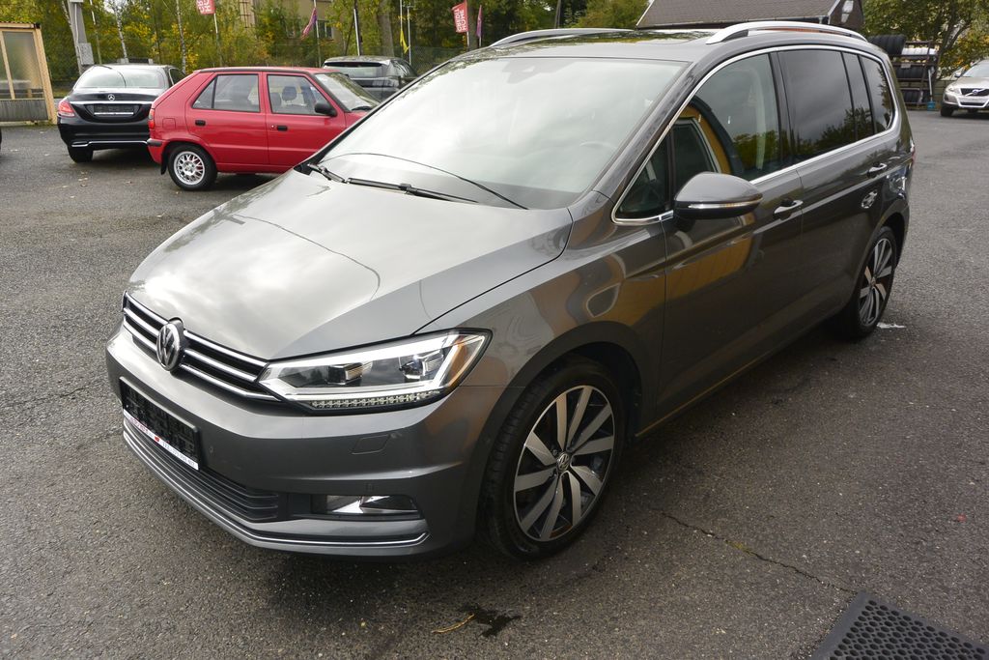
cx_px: 494
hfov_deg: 67.4
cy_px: 330
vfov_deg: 47.9
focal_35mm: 27
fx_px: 742
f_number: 5.6
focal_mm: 10
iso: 160
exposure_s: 1/250
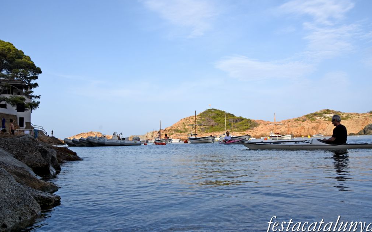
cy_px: 112
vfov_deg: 44.5
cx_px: 189
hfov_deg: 66.5
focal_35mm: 28
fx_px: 284
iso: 400
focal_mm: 18
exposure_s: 1/500
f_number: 11
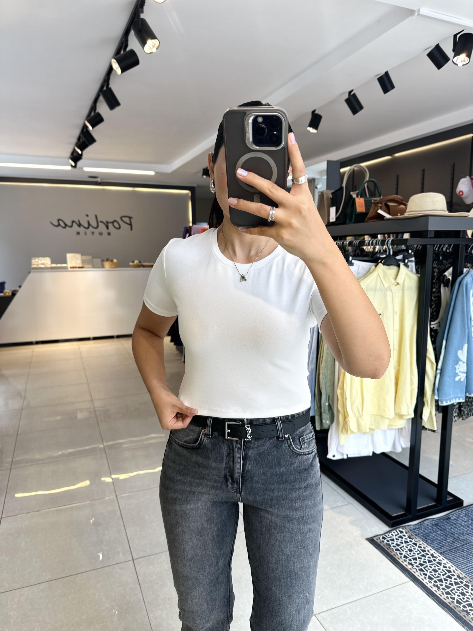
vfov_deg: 71.6
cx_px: 236
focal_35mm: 24
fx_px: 437
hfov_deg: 56.8
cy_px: 316
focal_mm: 6.86
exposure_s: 1/100
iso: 64
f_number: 1.78
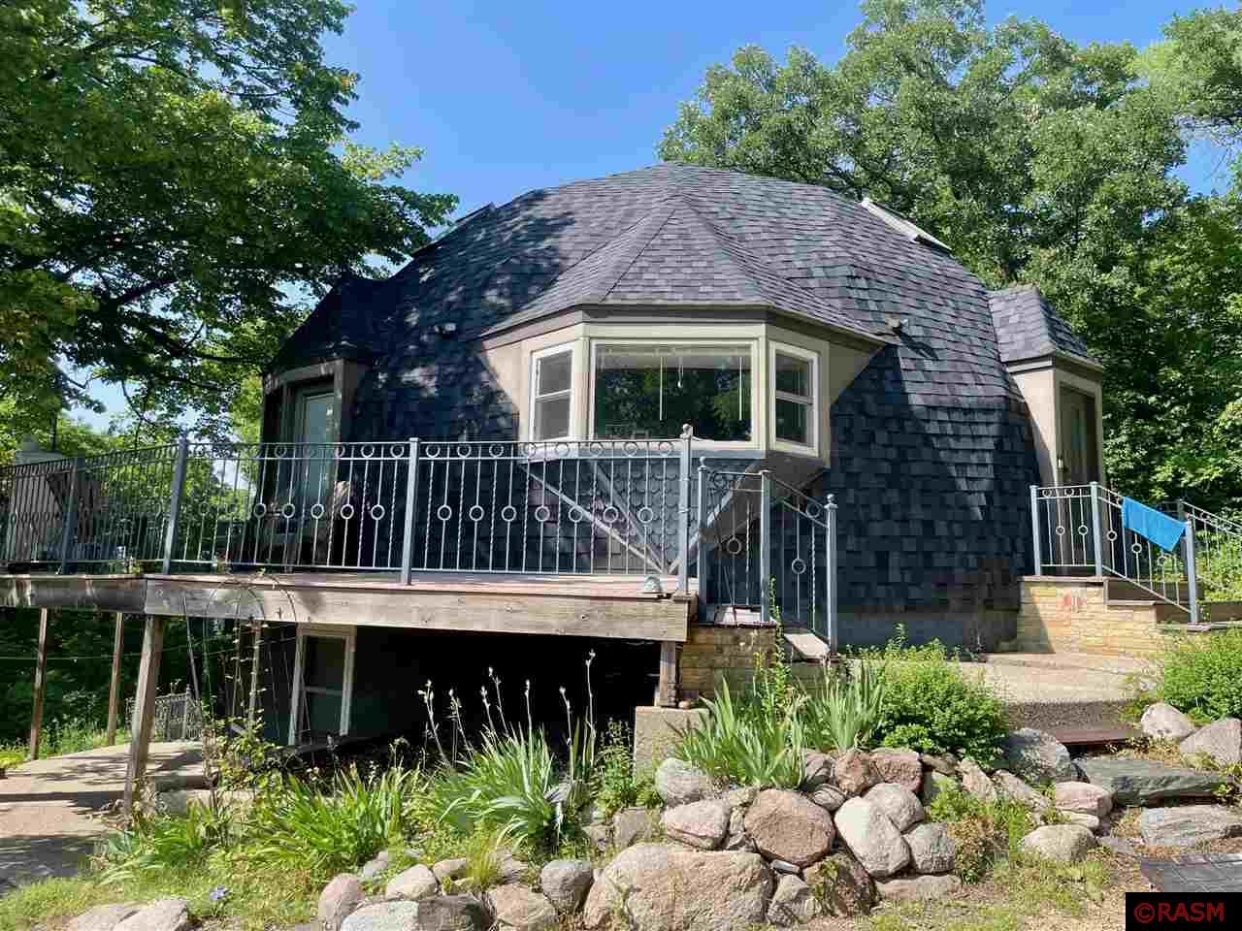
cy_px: 466
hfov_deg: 67.3
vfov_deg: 53.1
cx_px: 621
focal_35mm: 26
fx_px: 933
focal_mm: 4.2
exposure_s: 1/1435
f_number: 1.6
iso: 32
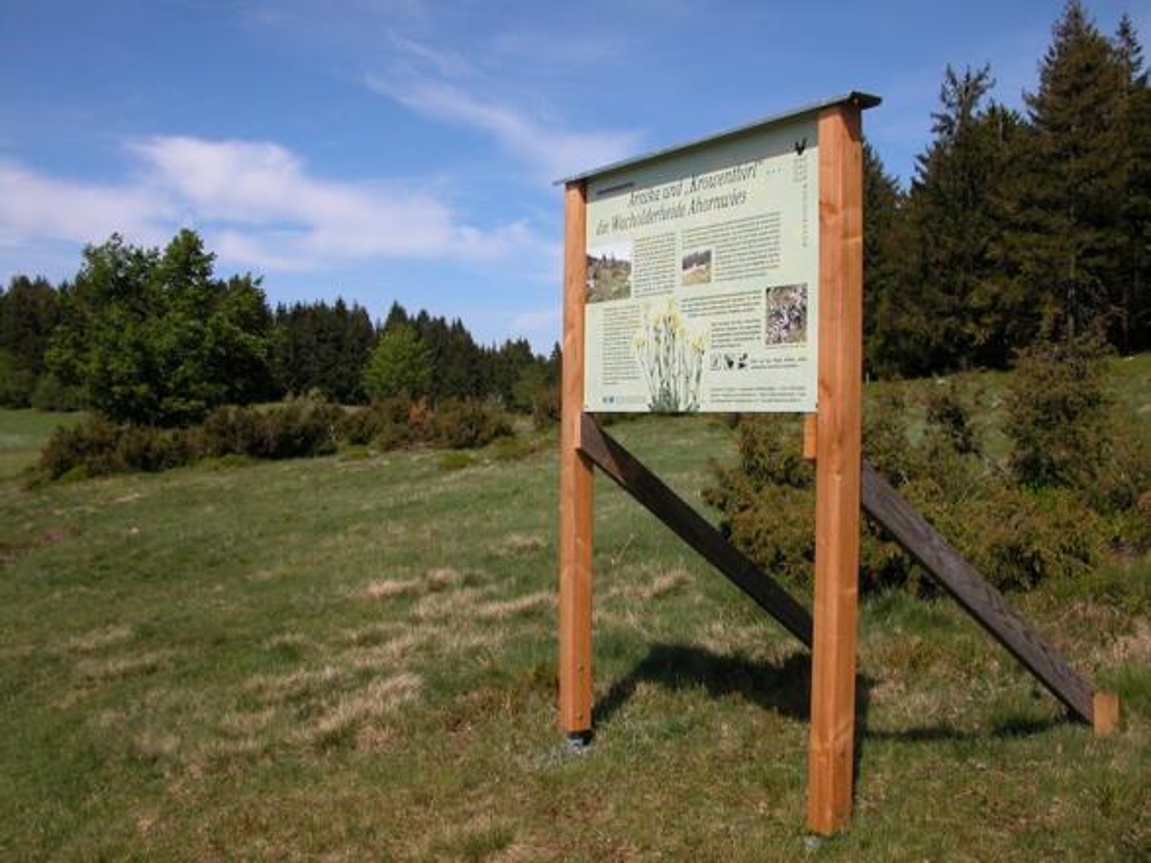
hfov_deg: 52.6
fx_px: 1164
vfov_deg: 40.7
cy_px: 432
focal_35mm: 35
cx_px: 576
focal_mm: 8.9
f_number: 5.6
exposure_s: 1/671
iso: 100
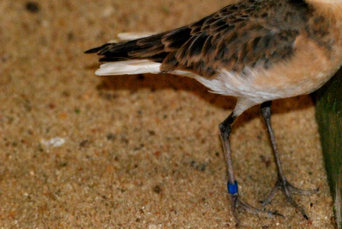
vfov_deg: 4.5
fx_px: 2911
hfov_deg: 6.7
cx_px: 214
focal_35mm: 306
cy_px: 77
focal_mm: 120
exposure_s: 1/60
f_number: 5.6
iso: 1600
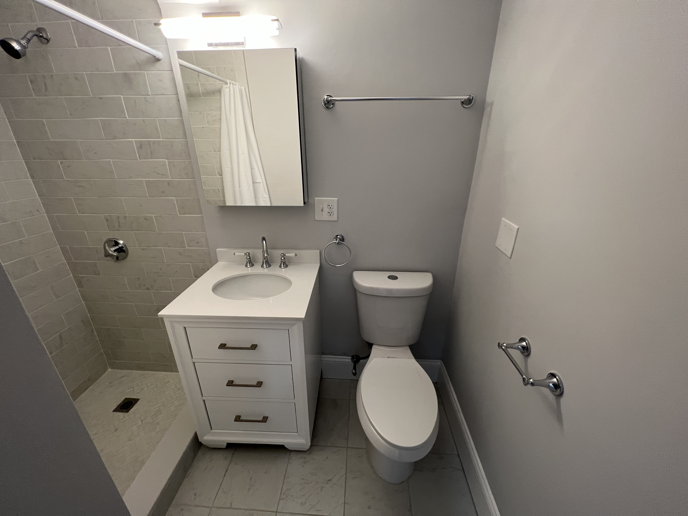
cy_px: 258
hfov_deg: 106.2
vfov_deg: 89.9
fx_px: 258
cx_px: 344
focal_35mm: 13
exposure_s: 1/60
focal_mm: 1.57
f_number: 1.8
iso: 125
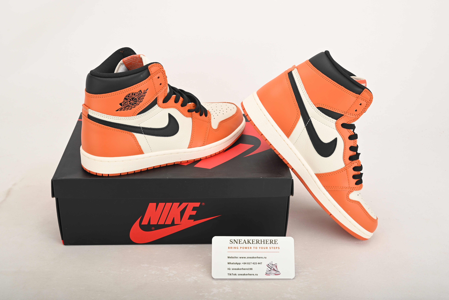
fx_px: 512
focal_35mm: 41
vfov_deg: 32.7
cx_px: 224
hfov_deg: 47.4
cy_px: 150
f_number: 11
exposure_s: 1/200
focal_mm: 41
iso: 100
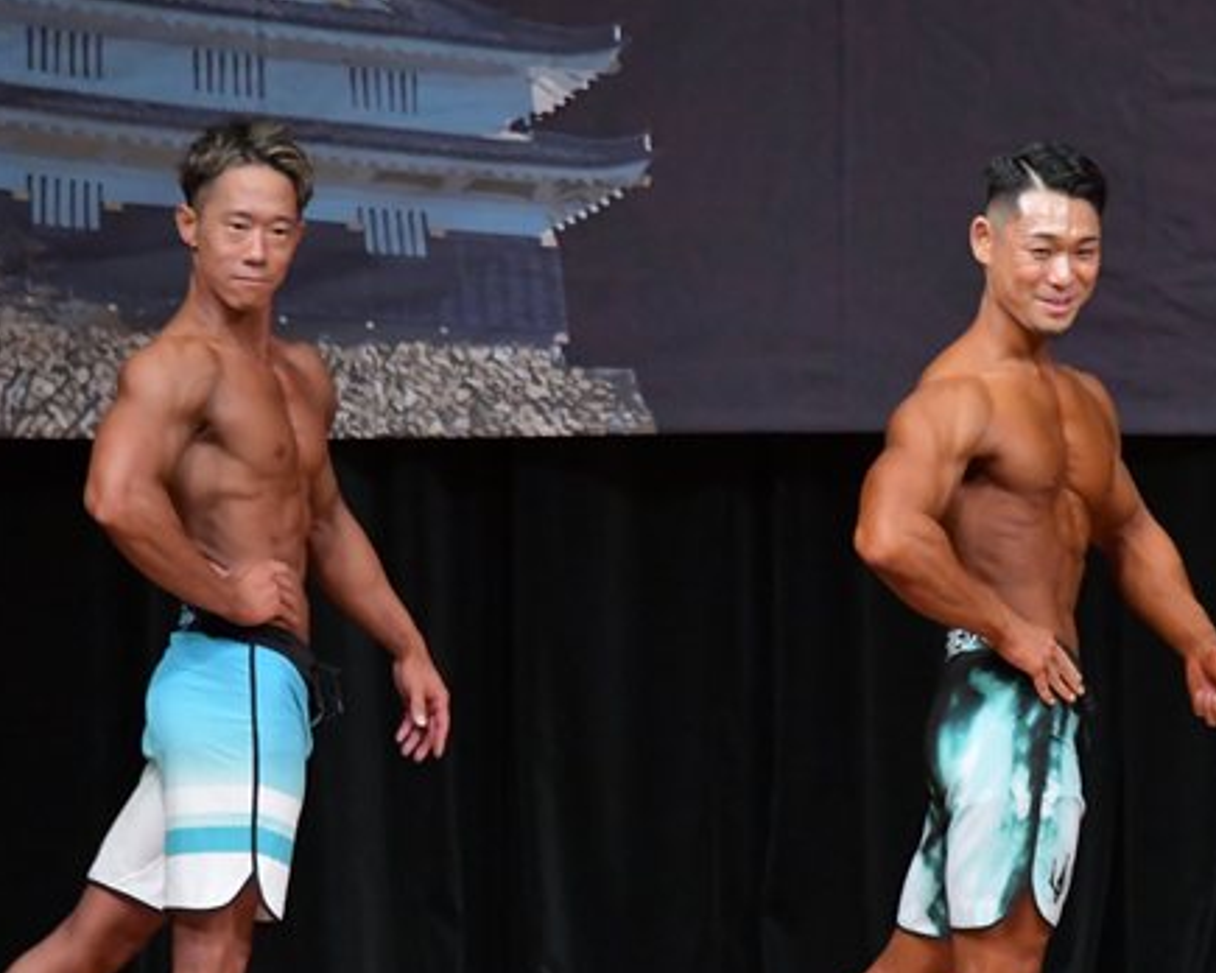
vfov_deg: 3.3
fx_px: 17131
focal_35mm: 476
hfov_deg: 4.1
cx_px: 709
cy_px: 654
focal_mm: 190
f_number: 5.6
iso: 5000
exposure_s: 1/400
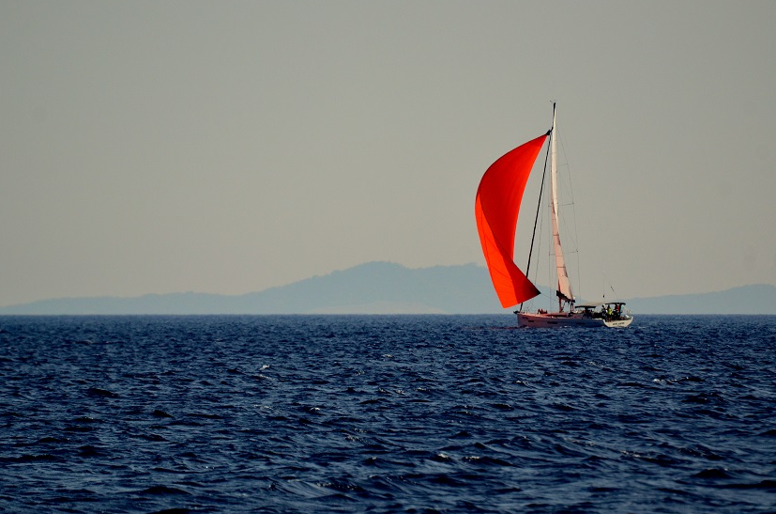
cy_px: 241
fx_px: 10536
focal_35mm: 490
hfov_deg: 4.2
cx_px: 357
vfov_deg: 2.8
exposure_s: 1/4000
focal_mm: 300
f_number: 5.6
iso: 640
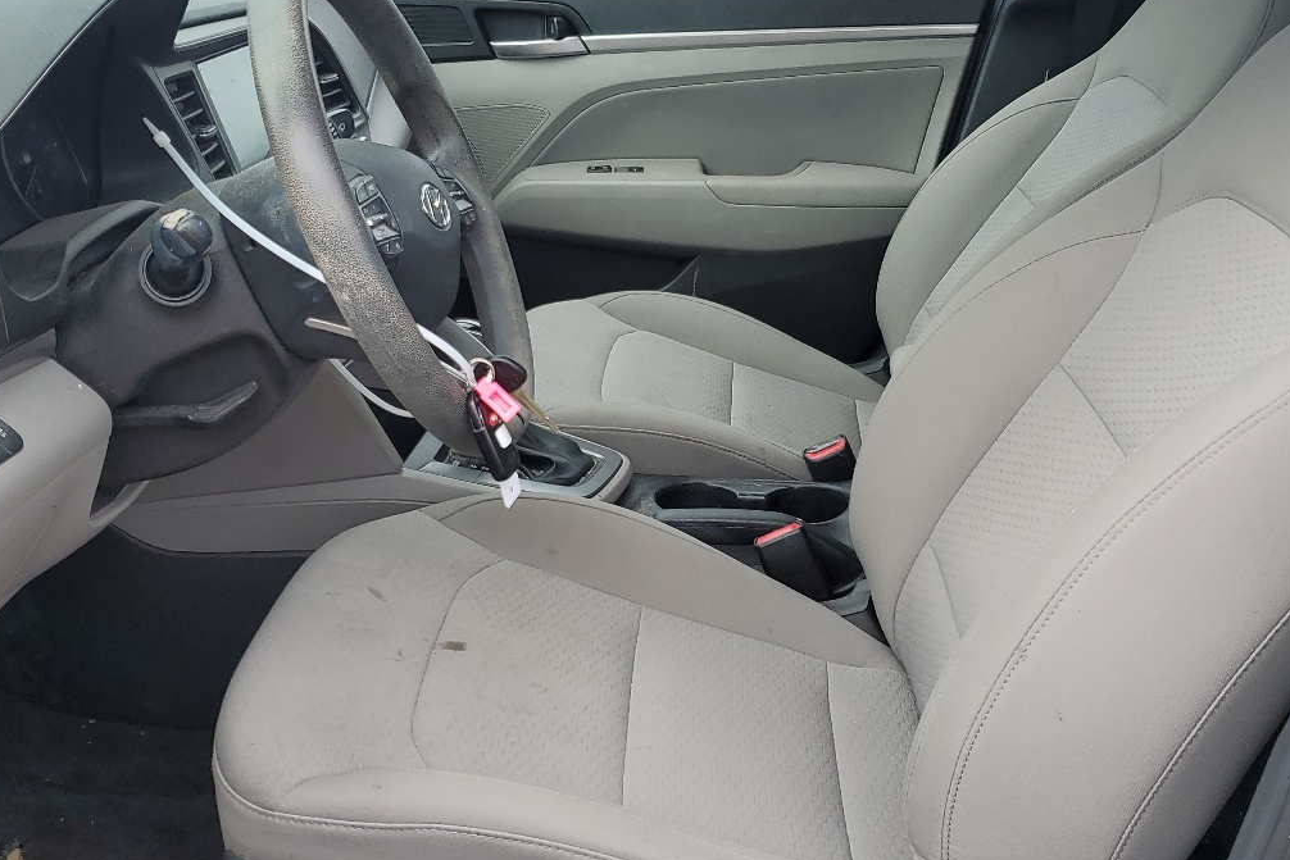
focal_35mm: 43
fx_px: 1541
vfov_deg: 31.2
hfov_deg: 45.4
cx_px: 662
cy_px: 415
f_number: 1.5
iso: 50
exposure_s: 1/625
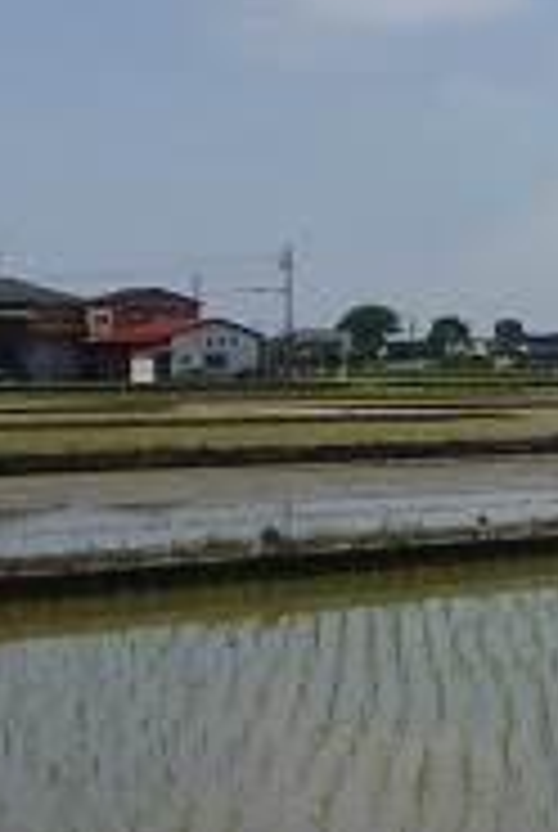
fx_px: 2247
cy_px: 340
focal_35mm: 97
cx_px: 1080
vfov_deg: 21.0
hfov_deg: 12.6
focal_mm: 4.5
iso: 100
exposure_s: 1/1000
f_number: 3.9
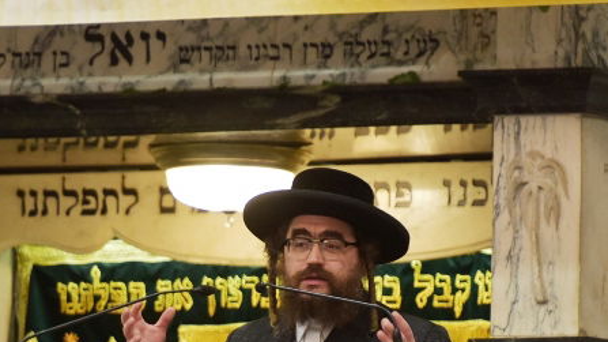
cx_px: 289
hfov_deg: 4.5
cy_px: 337
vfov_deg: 2.5
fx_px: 7735
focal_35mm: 480
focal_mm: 200
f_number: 2.8
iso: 800
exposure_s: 1/160
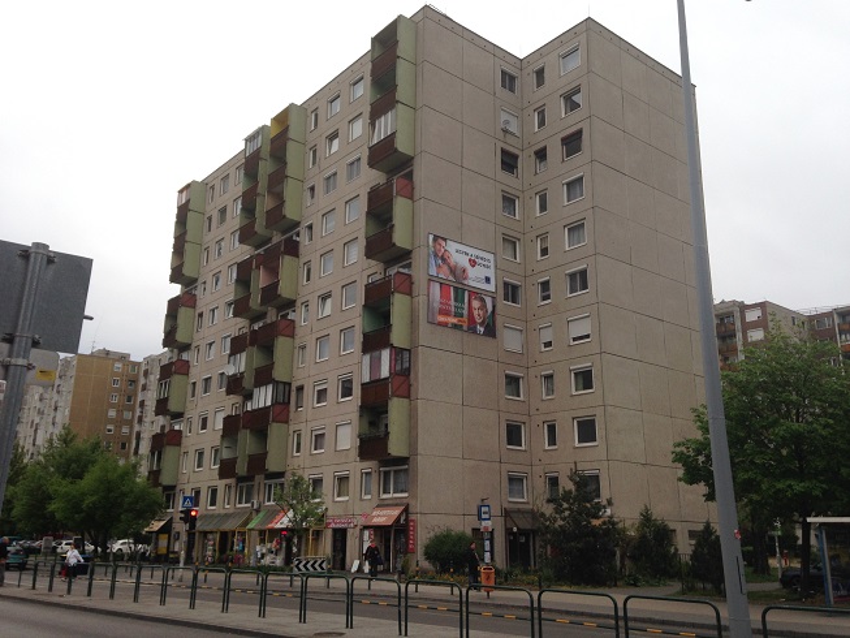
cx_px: 425
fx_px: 810
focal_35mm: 33
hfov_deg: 55.3
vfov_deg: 43.0
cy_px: 319
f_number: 2.4
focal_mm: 4.12
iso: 50
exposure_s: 1/404
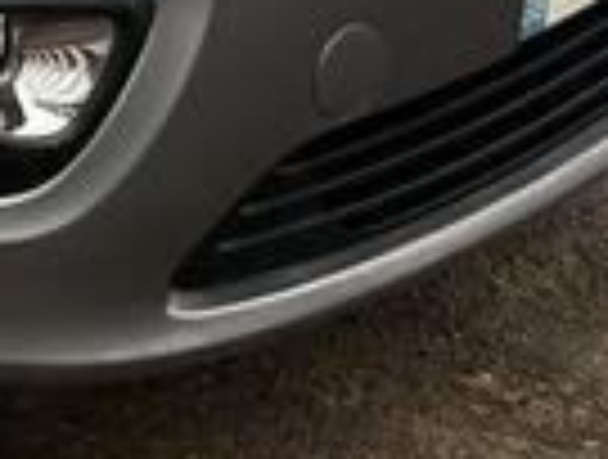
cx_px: -626
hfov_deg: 10.5
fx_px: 3029
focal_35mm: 172
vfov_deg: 8.0
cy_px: -639
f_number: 1.5
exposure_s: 1/121
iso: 50
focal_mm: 5.7
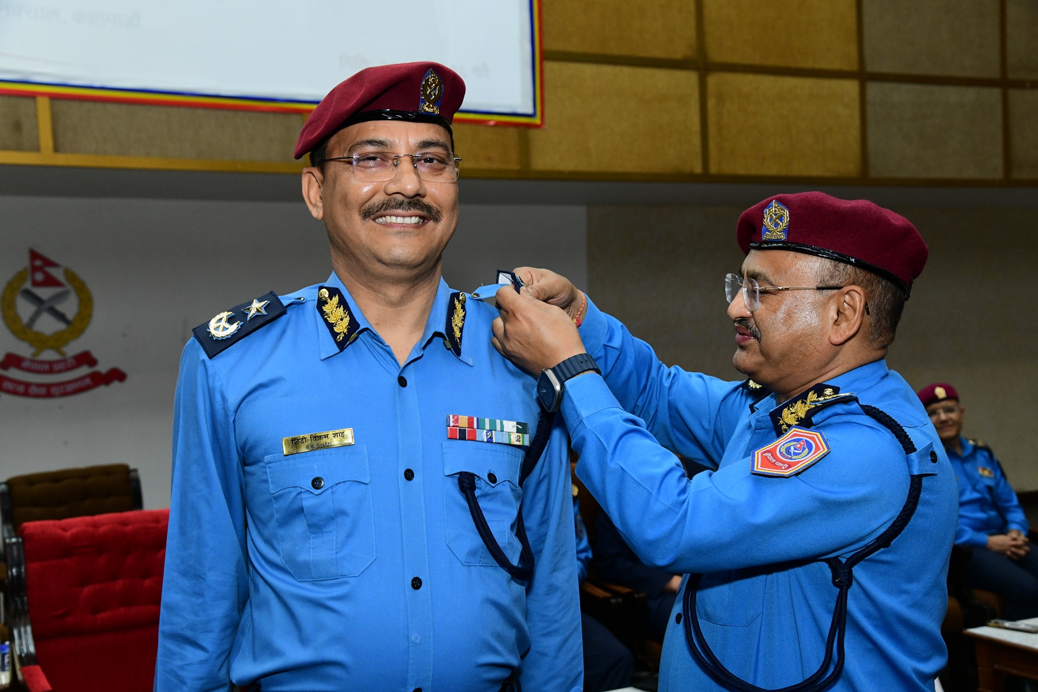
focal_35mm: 46
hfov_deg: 42.7
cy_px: 346
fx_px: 1326
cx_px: 519
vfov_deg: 29.2
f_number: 6.3
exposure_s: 1/125
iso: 2500
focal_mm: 46
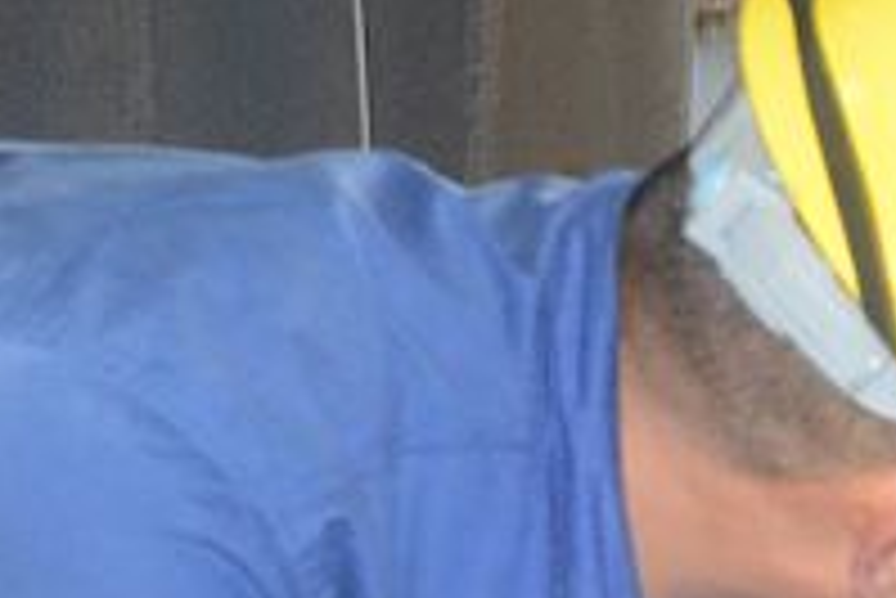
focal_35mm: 205
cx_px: 2085
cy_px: 1070
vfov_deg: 6.6
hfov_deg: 9.1
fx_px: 5106
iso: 3200
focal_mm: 34
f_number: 7.1
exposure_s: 1/200
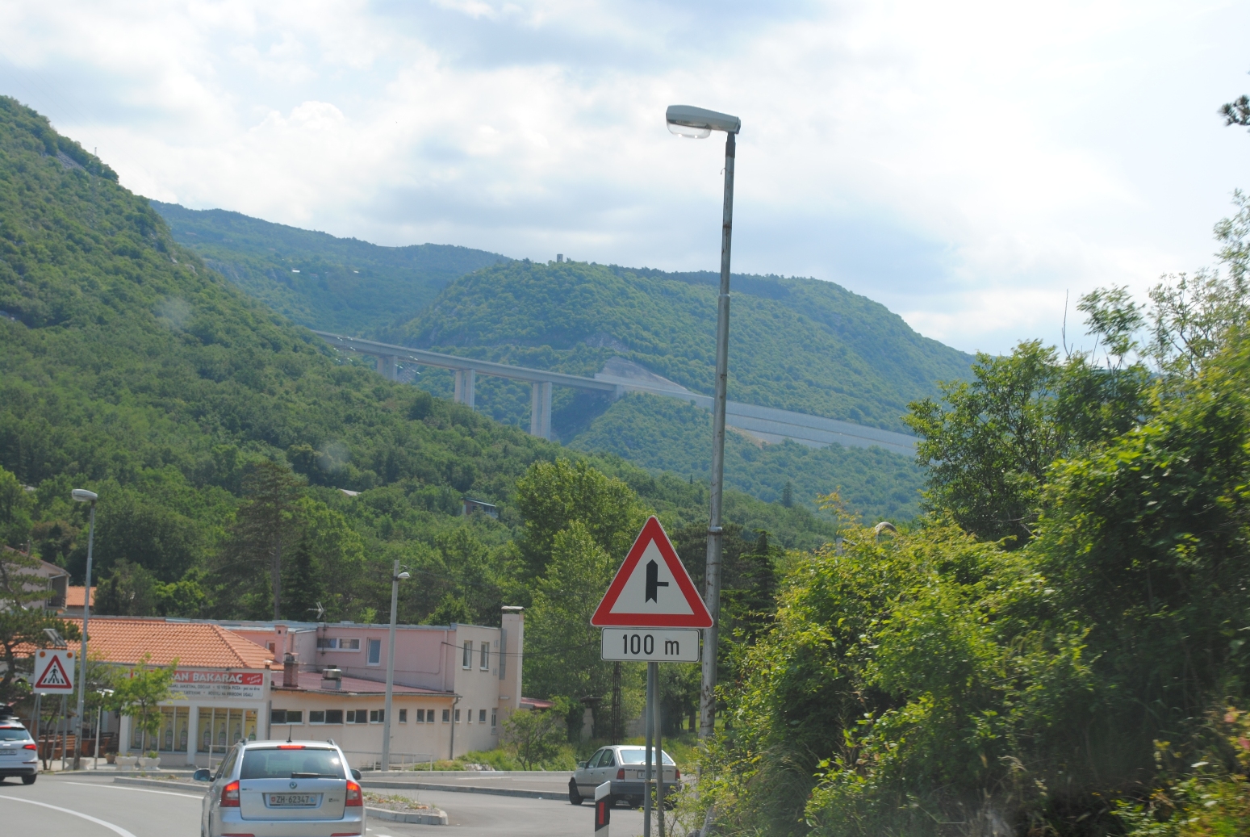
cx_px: 625
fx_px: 2399
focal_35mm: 69
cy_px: 418
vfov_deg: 19.8
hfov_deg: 29.2
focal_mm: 46
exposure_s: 1/250
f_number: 8
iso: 100
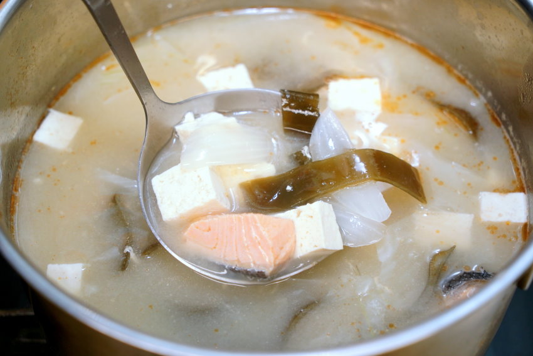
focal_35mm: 62
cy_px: 178
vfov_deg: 21.9
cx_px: 266
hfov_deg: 32.4
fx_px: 918
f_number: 6.3
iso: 1250
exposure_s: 1/80
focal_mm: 62
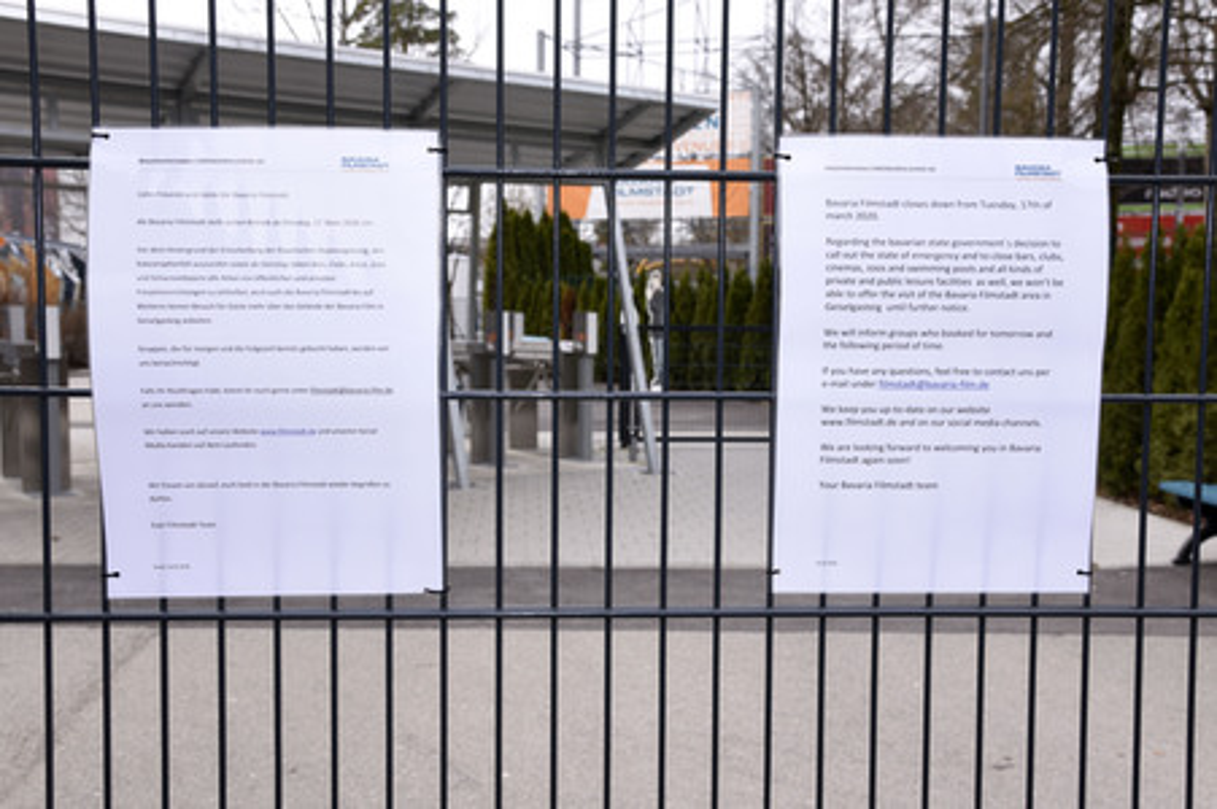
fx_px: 1284
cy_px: 404
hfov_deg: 50.7
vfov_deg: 35.0
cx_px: 608
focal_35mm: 38
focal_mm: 38
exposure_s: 1/160
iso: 160
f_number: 8
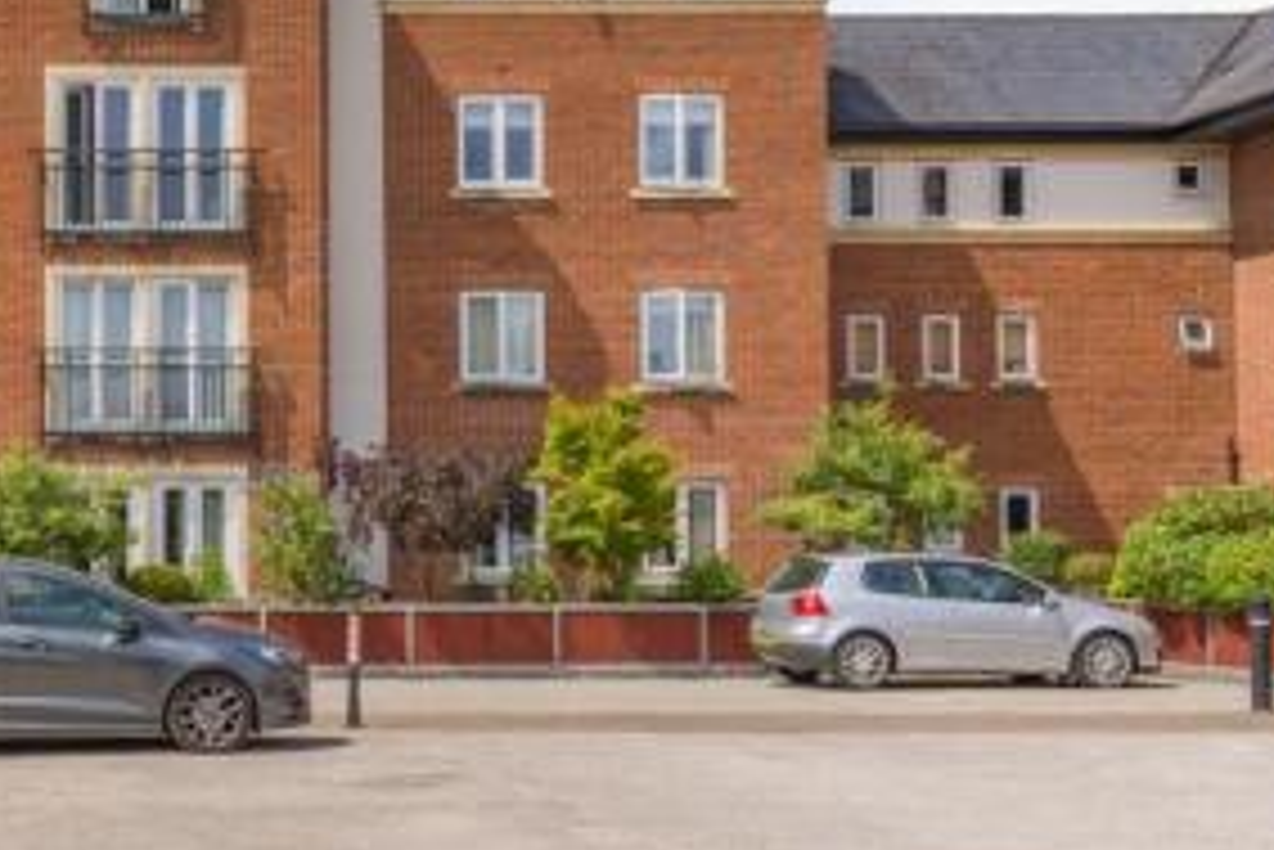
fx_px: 2124
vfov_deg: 22.6
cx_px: -68
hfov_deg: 30.5
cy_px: 447
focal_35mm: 60
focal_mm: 26
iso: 160
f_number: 9
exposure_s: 1/250
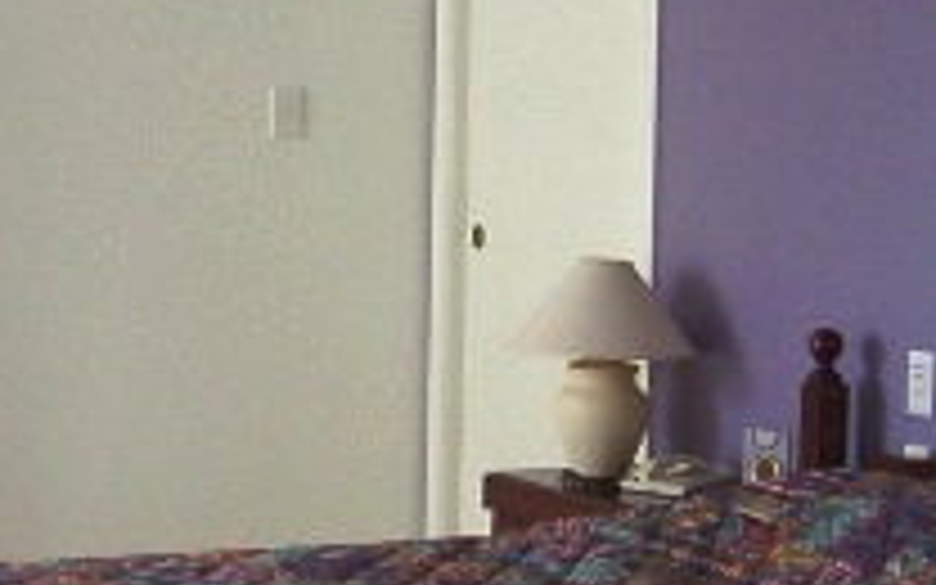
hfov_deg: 17.6
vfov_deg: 11.2
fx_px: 2985
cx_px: 122
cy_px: 158
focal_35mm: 117
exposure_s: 1/80.1
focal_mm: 5.54
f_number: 2.76
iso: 100
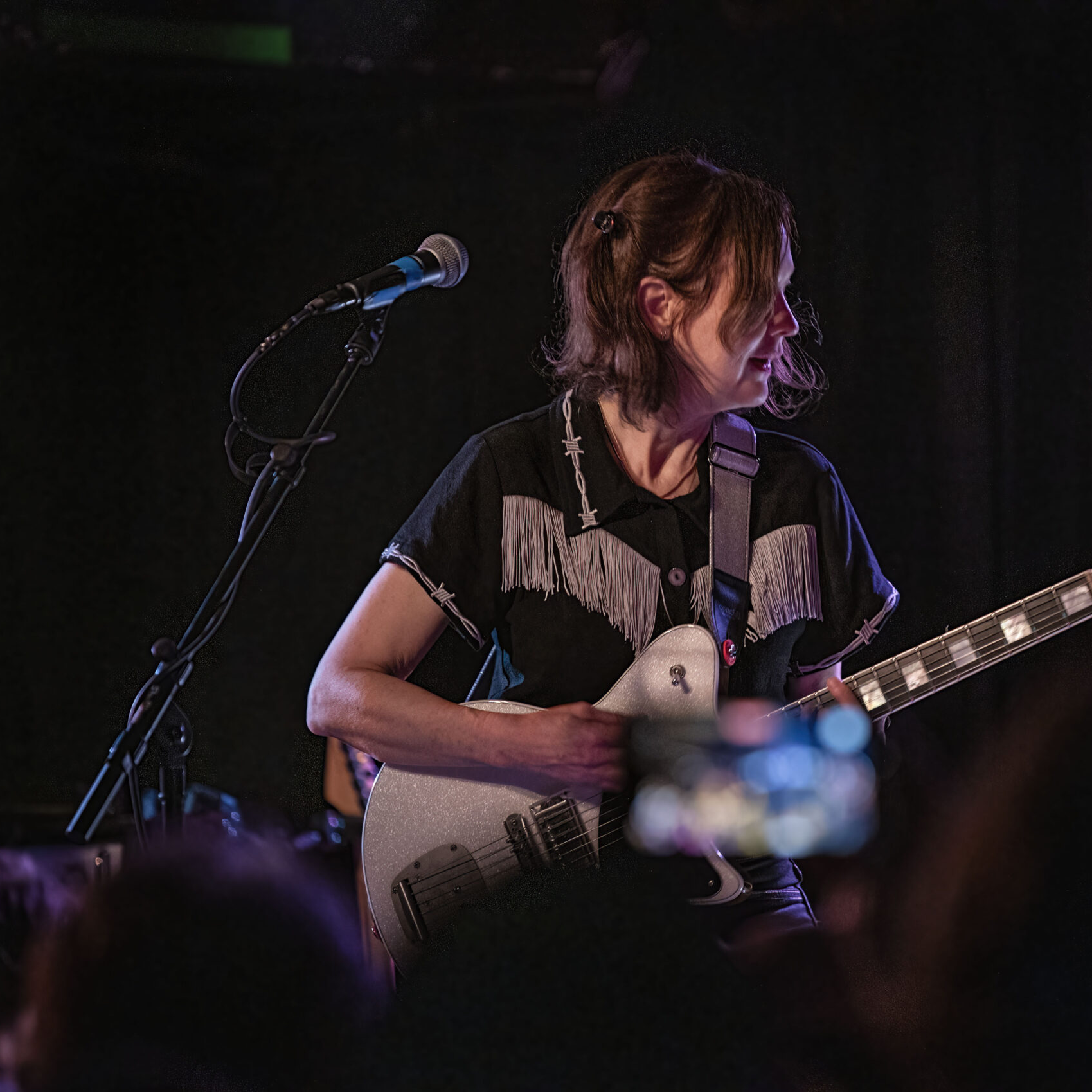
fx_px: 9137
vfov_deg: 6.8
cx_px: 751
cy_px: 547
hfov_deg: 6.8
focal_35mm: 256
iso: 3200
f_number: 2.8
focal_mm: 200
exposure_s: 1/125
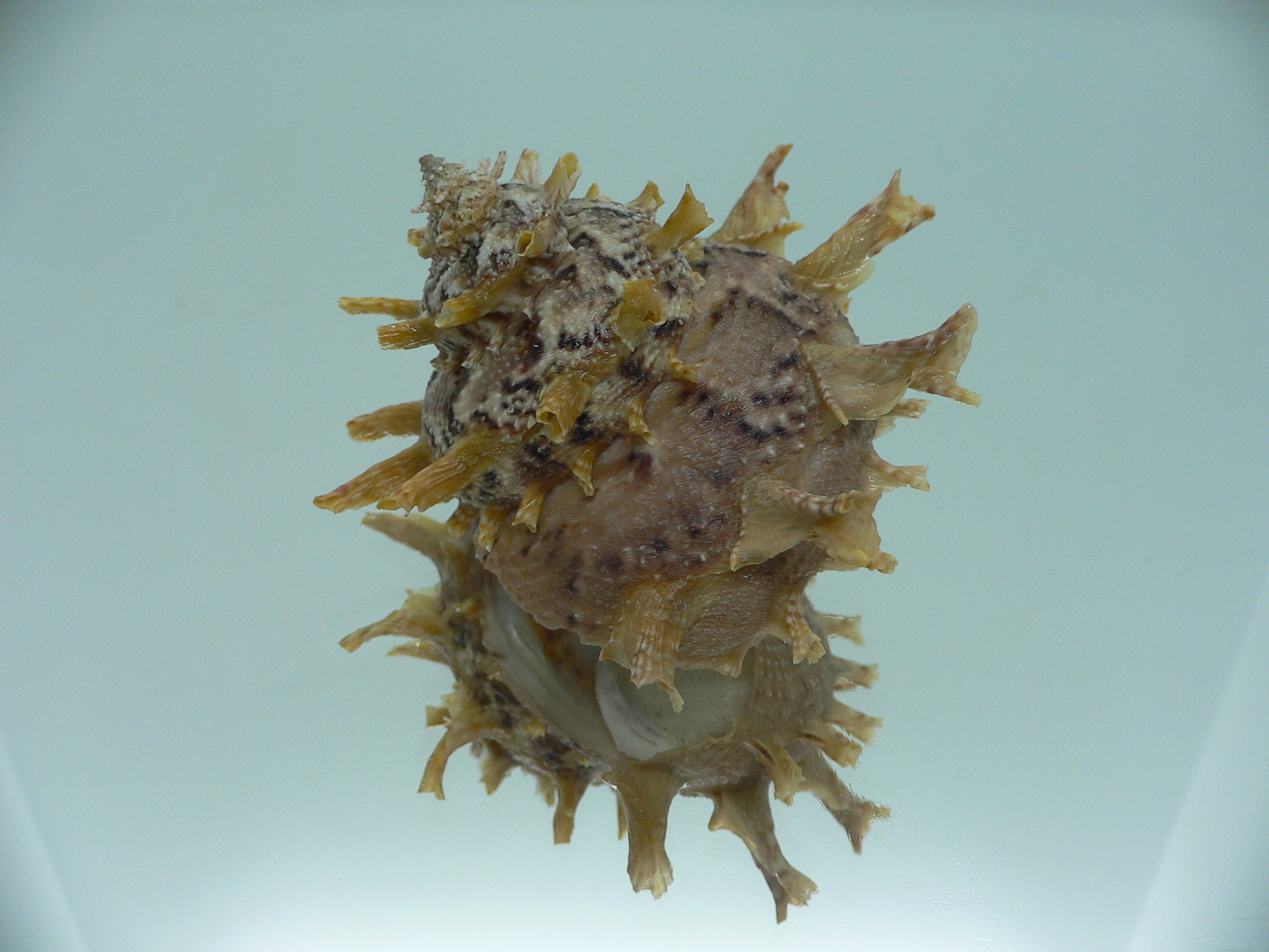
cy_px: 476
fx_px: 1283
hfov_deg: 52.6
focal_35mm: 35
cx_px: 634
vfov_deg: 40.7
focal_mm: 4.6
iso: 80
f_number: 2.8
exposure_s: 1/60
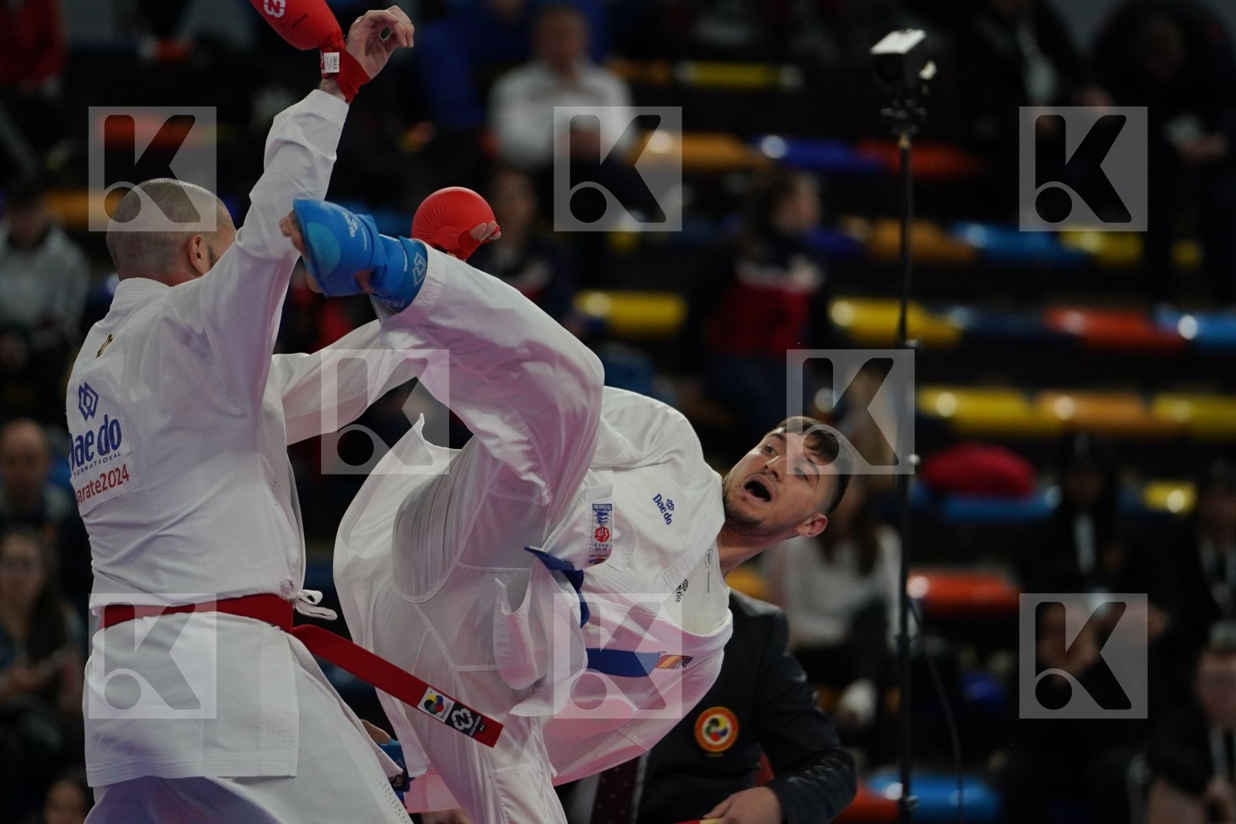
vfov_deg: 4.6
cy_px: 412
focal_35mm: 297
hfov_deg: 6.9
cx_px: 618
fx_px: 10196
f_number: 2.8
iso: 1000
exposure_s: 1/1000
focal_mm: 198
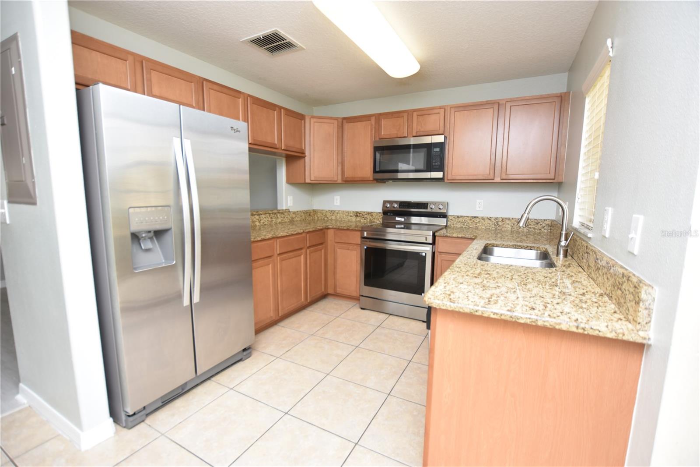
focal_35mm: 15
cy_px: 234
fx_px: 292
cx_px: 350
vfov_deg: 77.3
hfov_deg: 100.4
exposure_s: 1/60
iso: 200
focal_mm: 10
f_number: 4
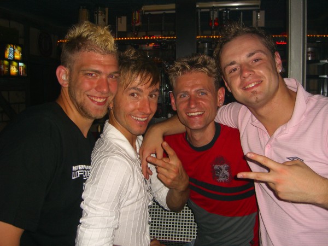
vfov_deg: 37.7
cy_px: 123
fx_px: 360
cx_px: 164
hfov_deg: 49.0
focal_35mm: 38
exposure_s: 1/60
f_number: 2.8
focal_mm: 7.9
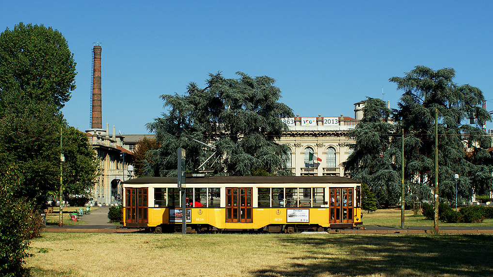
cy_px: 142
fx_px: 726
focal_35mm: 56
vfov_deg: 21.6
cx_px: 248
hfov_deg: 37.5
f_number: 9
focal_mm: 35
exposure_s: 1/500
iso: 200
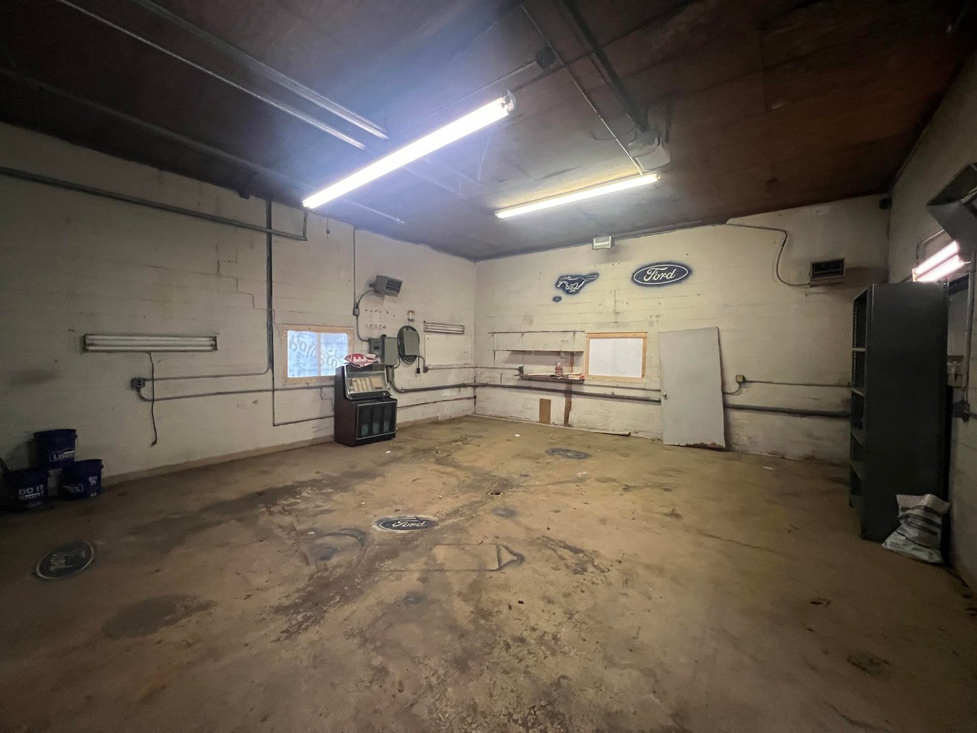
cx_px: 488
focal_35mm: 13
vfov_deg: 89.9
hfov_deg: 106.2
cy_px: 366
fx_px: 367
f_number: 1.8
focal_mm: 1.57
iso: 800
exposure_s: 1/40
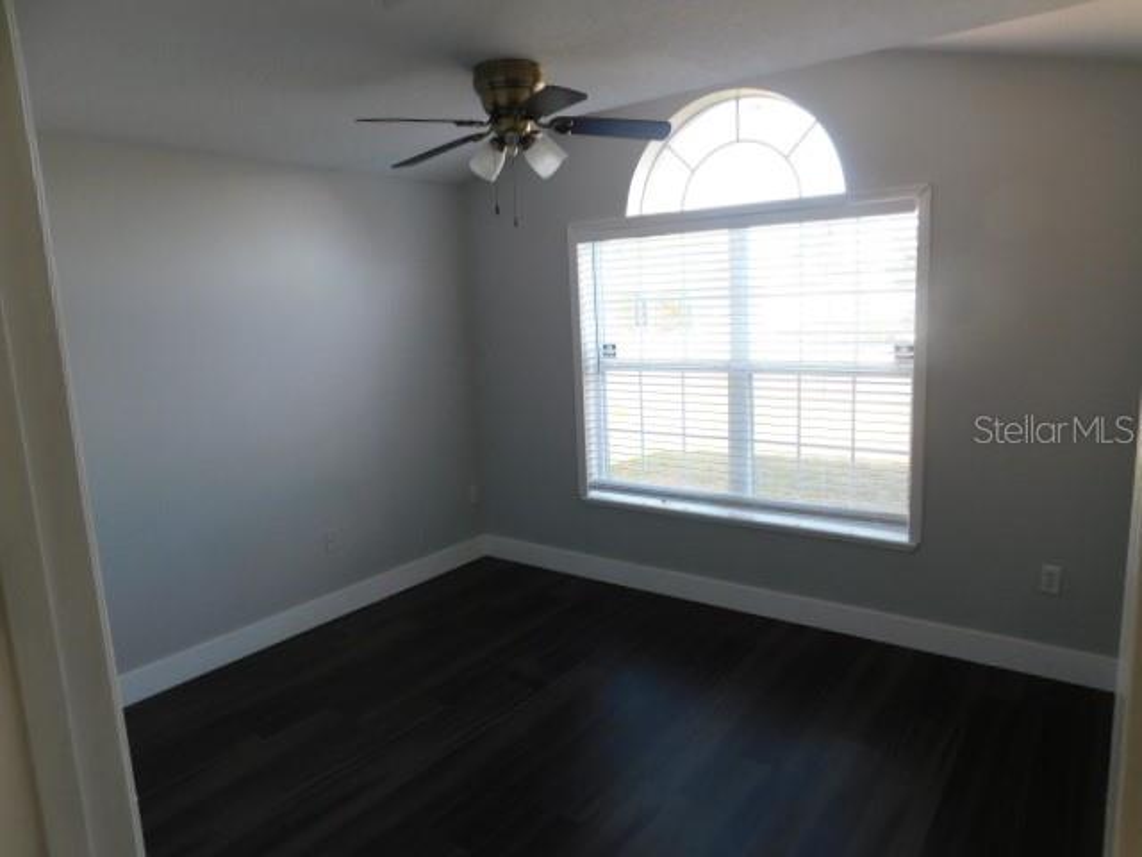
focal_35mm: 23
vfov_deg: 58.9
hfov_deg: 73.9
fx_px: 759
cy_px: 428
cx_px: 571
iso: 125
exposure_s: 1/60
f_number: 3
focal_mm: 4
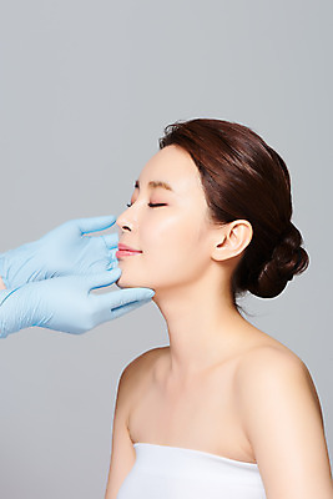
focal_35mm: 105
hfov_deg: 13.1
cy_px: 250
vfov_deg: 19.4
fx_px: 1456
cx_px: 166
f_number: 16
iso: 64
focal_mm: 105
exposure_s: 1/125
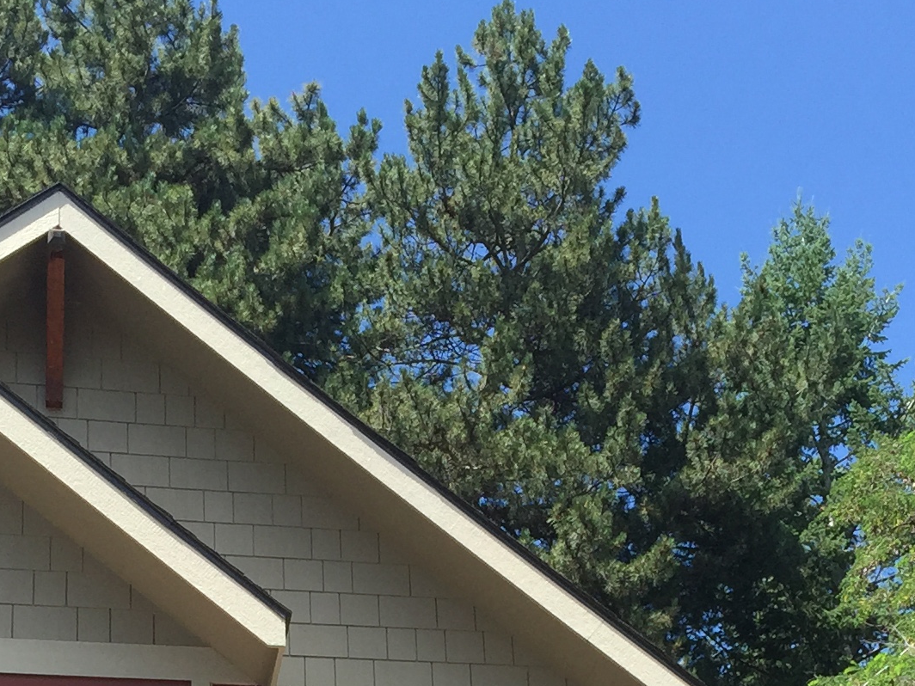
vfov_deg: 15.4
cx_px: 450
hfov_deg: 22.0
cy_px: 999
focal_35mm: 89
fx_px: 2353
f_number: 2.2
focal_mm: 4.15
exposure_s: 1/898
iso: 32
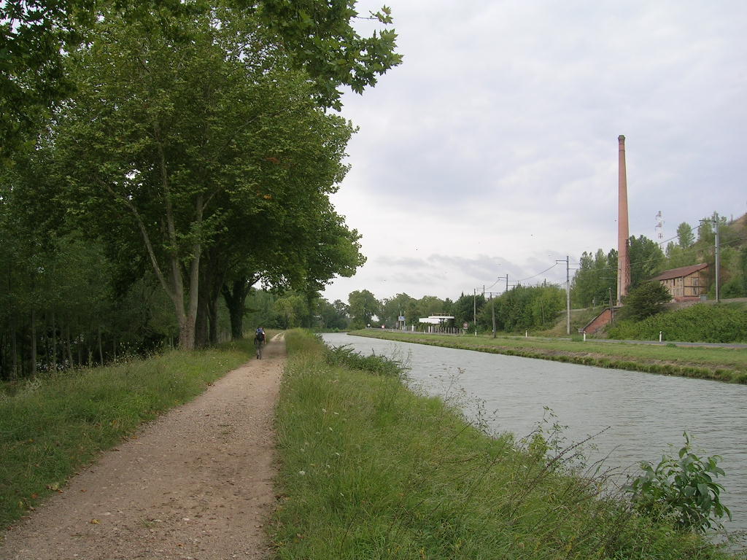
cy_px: 280
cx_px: 374
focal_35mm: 35
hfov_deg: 52.6
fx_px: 755
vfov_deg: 40.7
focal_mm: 5.4
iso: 50
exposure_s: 1/181
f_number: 4.8
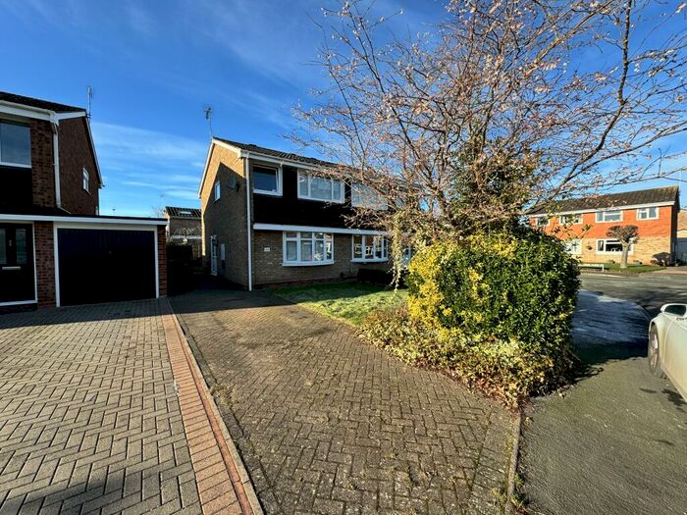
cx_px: 344
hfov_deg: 102.1
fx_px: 278
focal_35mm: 14
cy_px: 258
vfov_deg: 85.7
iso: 40
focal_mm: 2.22
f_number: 2.2
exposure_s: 1/664
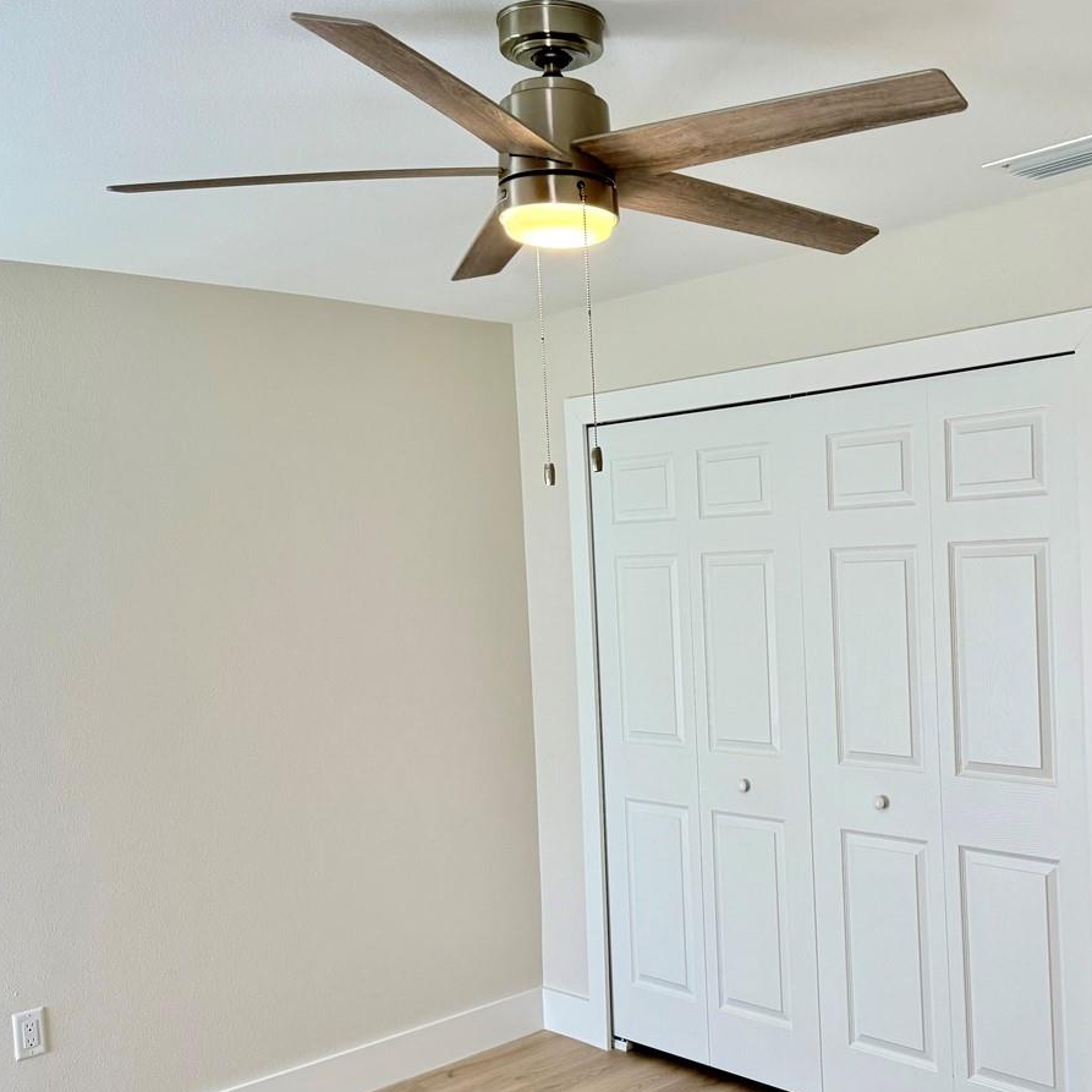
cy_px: 618
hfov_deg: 43.3
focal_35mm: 38
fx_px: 1356
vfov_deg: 43.8
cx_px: 728
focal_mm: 6.76
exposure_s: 1/239
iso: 200
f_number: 1.78
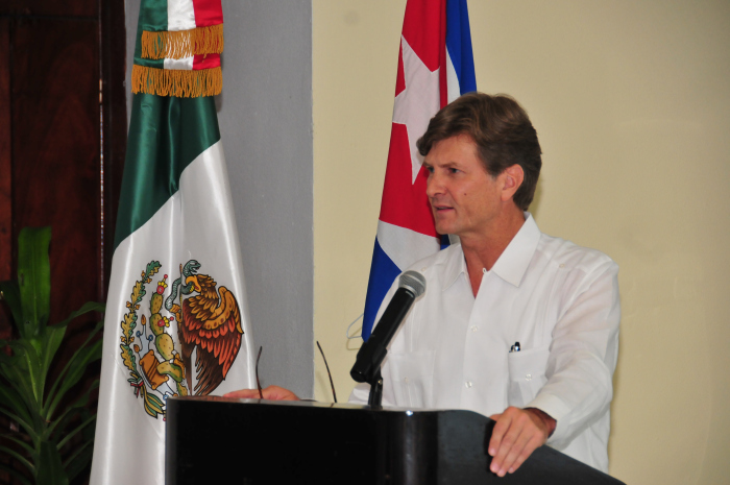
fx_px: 3950
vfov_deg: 7.0
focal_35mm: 195
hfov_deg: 10.6
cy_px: 242
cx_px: 365
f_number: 5.6
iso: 800
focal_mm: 130
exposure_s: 1/100
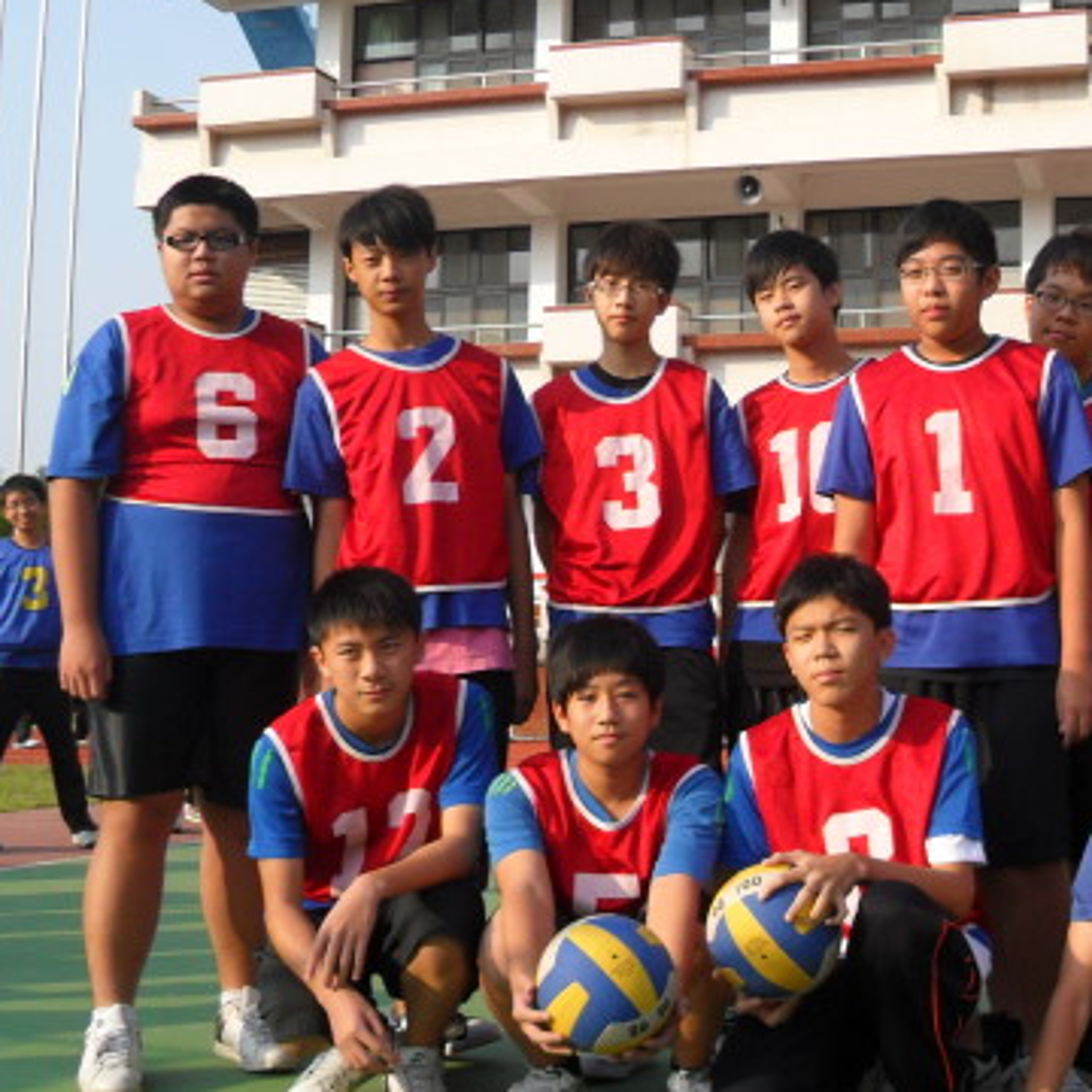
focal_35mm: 55
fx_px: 1963
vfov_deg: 31.1
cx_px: 813
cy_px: 546
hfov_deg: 30.6
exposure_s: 1/90
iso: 100
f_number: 8.9
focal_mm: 6.2
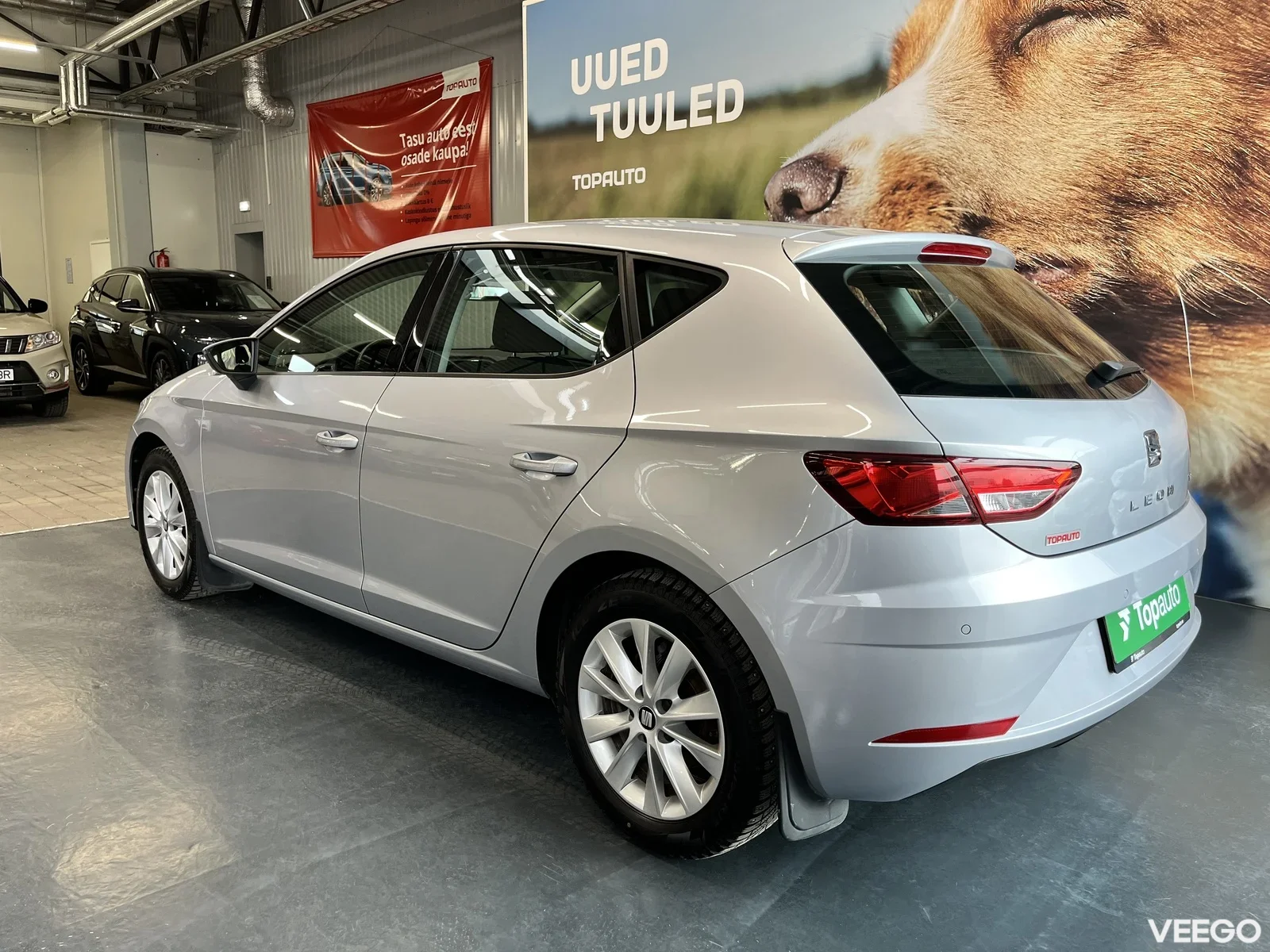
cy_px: 476
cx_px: 635
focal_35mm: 26
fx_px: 954
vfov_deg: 53.1
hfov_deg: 67.3
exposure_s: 1/121
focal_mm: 5.1
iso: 80
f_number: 1.6
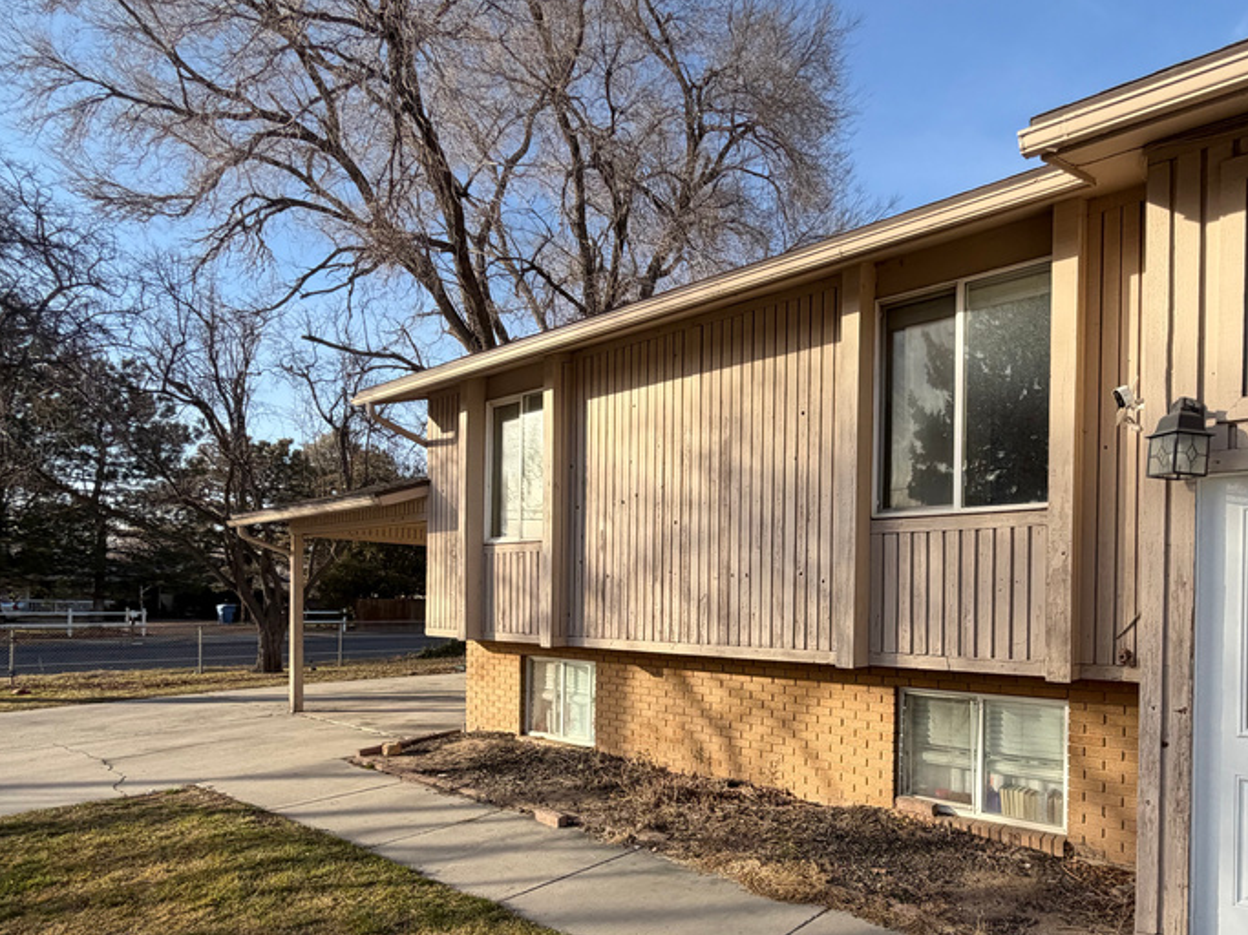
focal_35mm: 21
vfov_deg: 62.3
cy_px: 603
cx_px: 753
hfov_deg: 78.0
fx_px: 757
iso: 40
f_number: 2.2
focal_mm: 2.22
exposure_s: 1/701
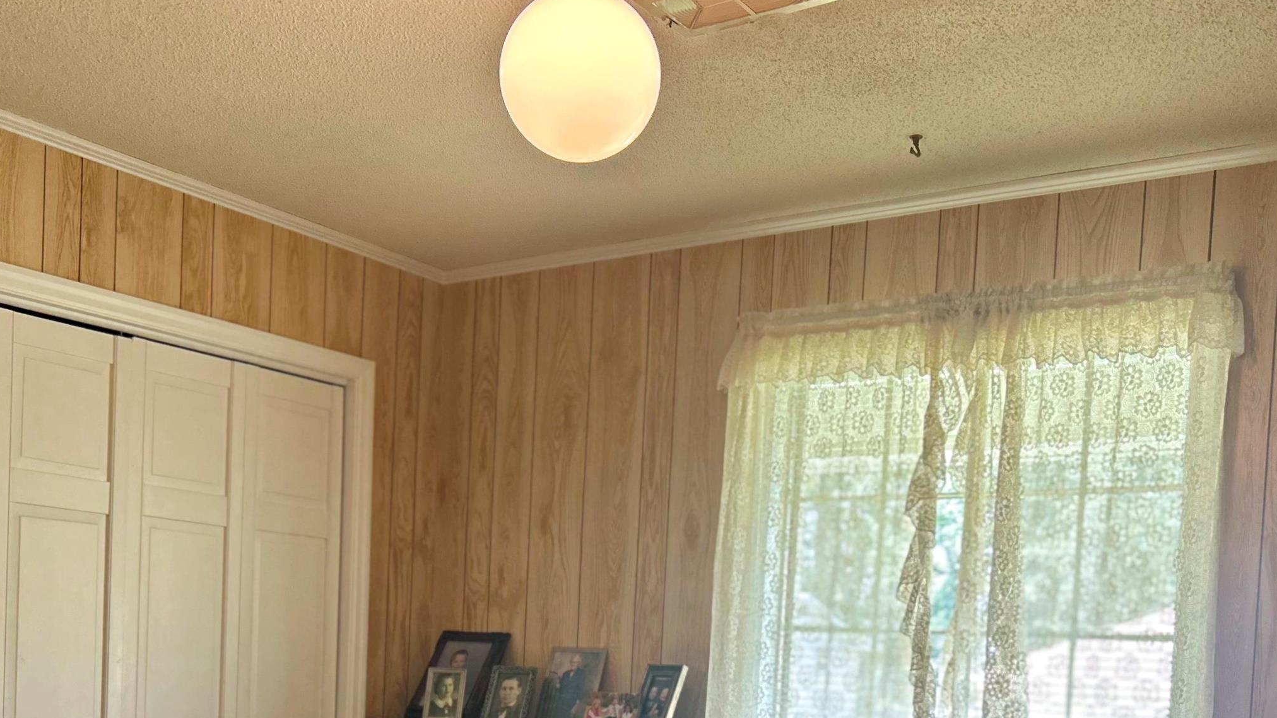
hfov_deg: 47.4
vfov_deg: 26.3
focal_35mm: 43
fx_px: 1456
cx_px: 628
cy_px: 712
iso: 125
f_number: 1.5
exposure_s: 1/120
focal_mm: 5.7
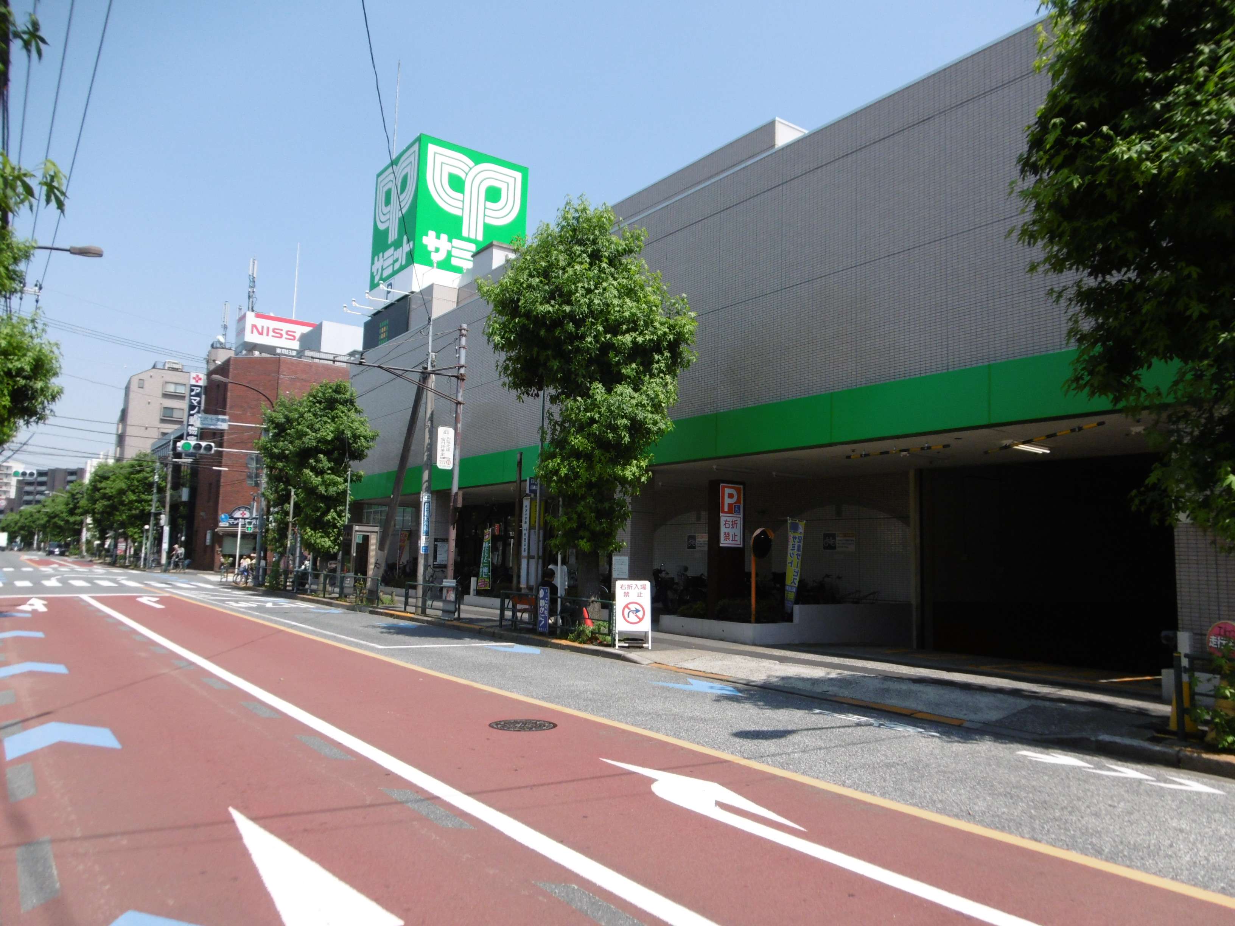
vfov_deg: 56.8
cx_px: 618
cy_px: 463
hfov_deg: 71.6
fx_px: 856
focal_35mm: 24
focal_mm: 4.3
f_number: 7.8
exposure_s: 1/200
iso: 100
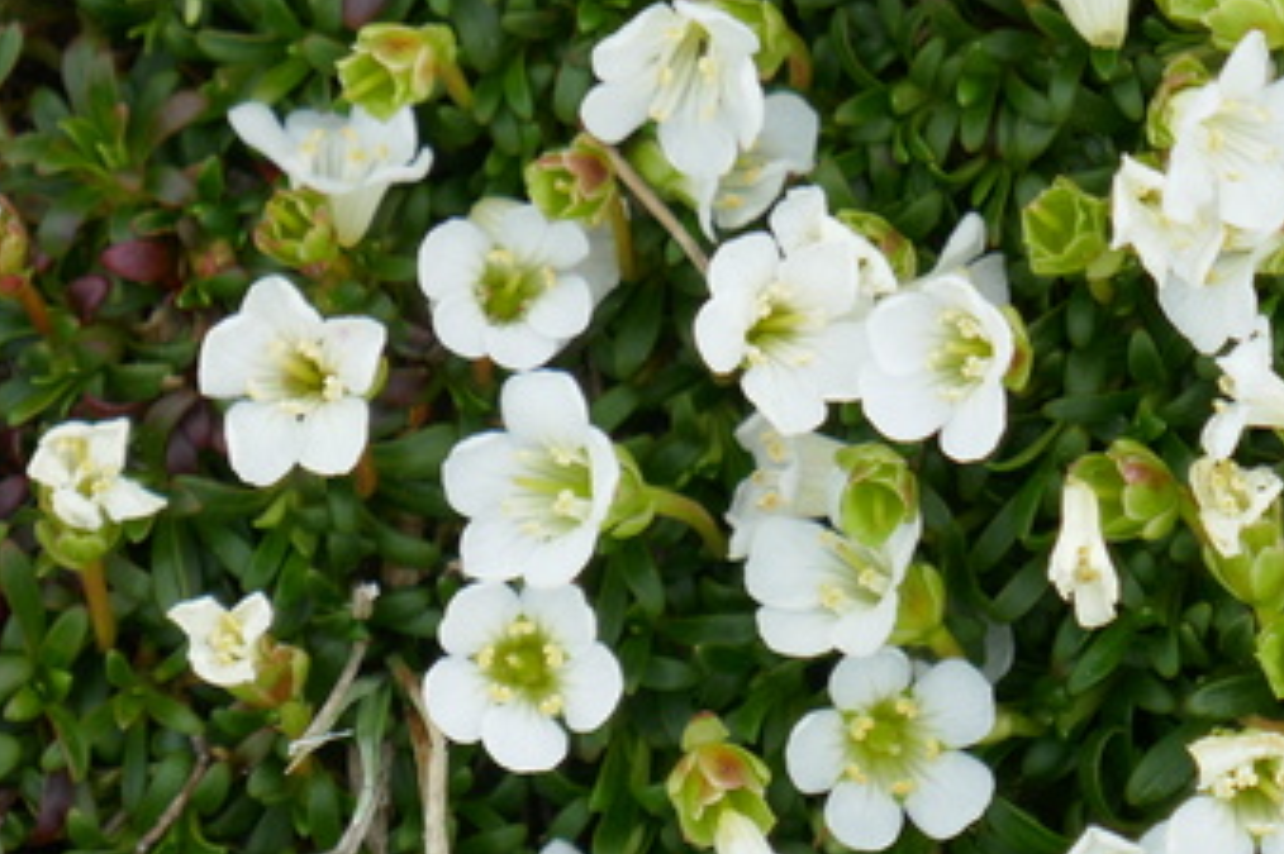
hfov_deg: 4.8
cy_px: 402
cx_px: 881
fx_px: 15222
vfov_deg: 3.2
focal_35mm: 427
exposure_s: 1/160
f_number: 5.9
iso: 125
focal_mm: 66.5
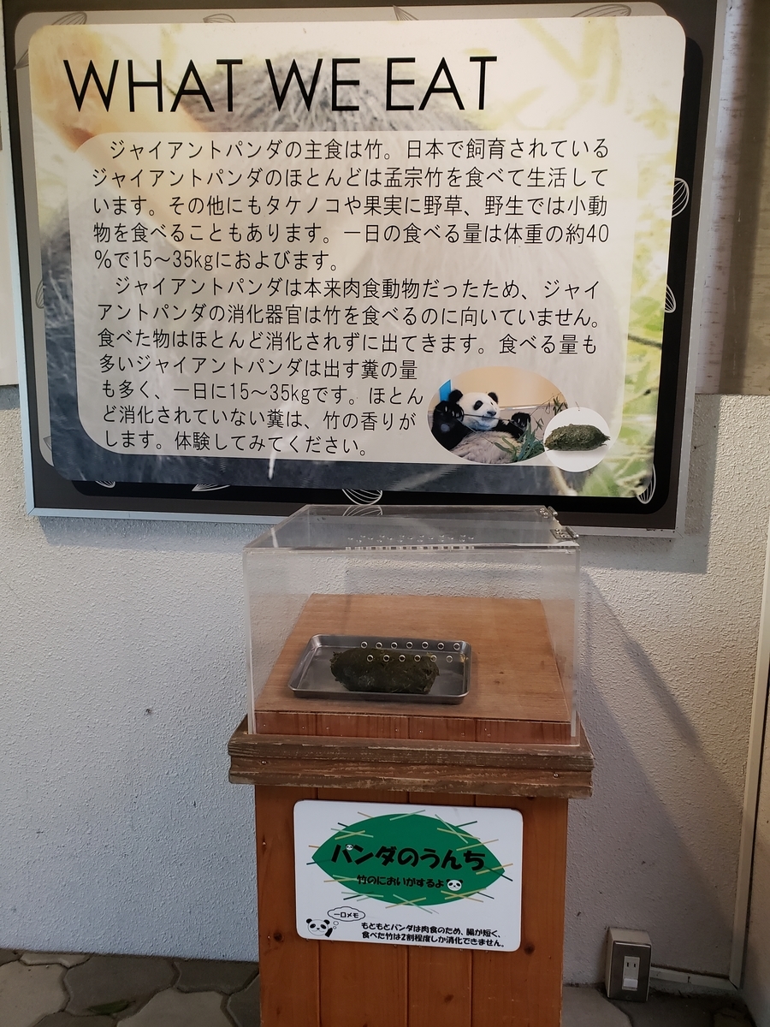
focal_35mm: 26
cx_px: 385
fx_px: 771
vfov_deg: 67.3
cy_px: 514
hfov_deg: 53.1
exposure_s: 1/60
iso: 200
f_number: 2.4
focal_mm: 4.3
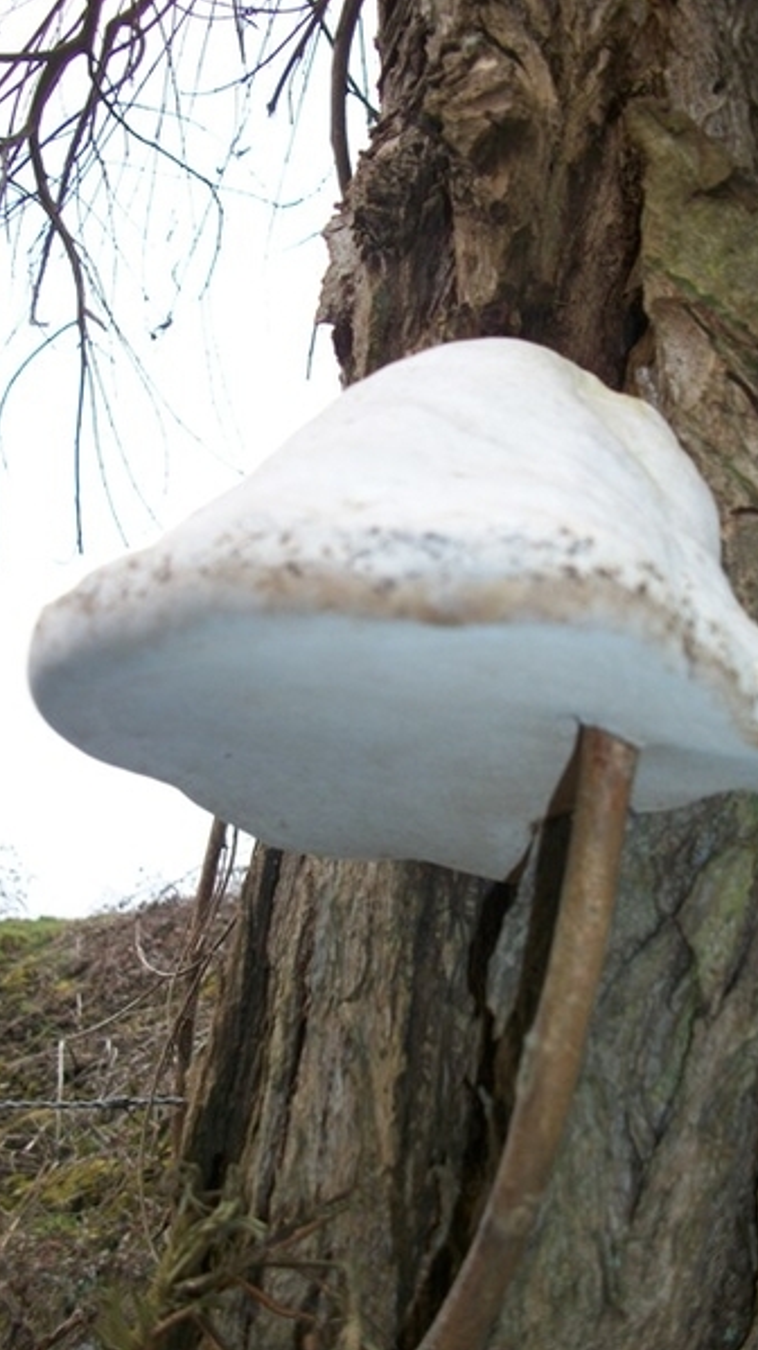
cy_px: 675
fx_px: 1252
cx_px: 451
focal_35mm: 35
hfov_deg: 33.6
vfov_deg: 56.6
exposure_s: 1/200
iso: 80
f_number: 2.9
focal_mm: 5.7
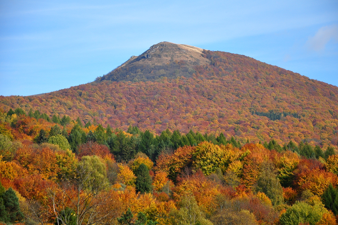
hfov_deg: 13.1
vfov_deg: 8.7
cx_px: 169
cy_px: 112
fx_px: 1477
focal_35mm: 158
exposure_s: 1/800
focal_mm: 105
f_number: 7.1
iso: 400
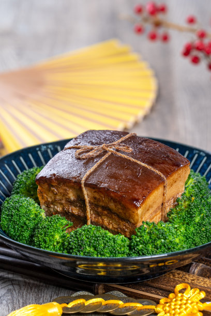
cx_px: 106
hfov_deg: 6.0
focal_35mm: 228
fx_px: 2004
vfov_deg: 9.0
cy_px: 158
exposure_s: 1/60
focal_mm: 228
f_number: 9
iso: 100
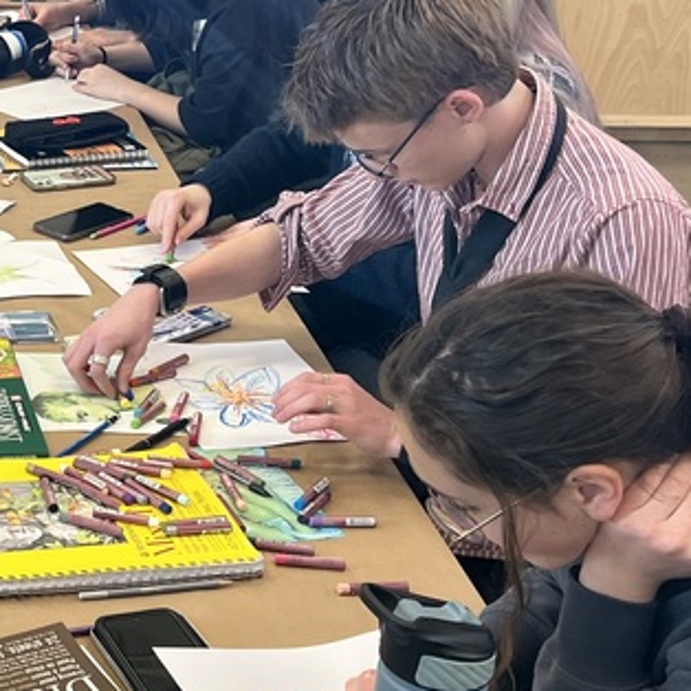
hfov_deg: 21.4
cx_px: -134
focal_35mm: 75
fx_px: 1694
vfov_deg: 23.0
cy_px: 295
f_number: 1.5
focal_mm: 5.7
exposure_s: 1/120
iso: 64
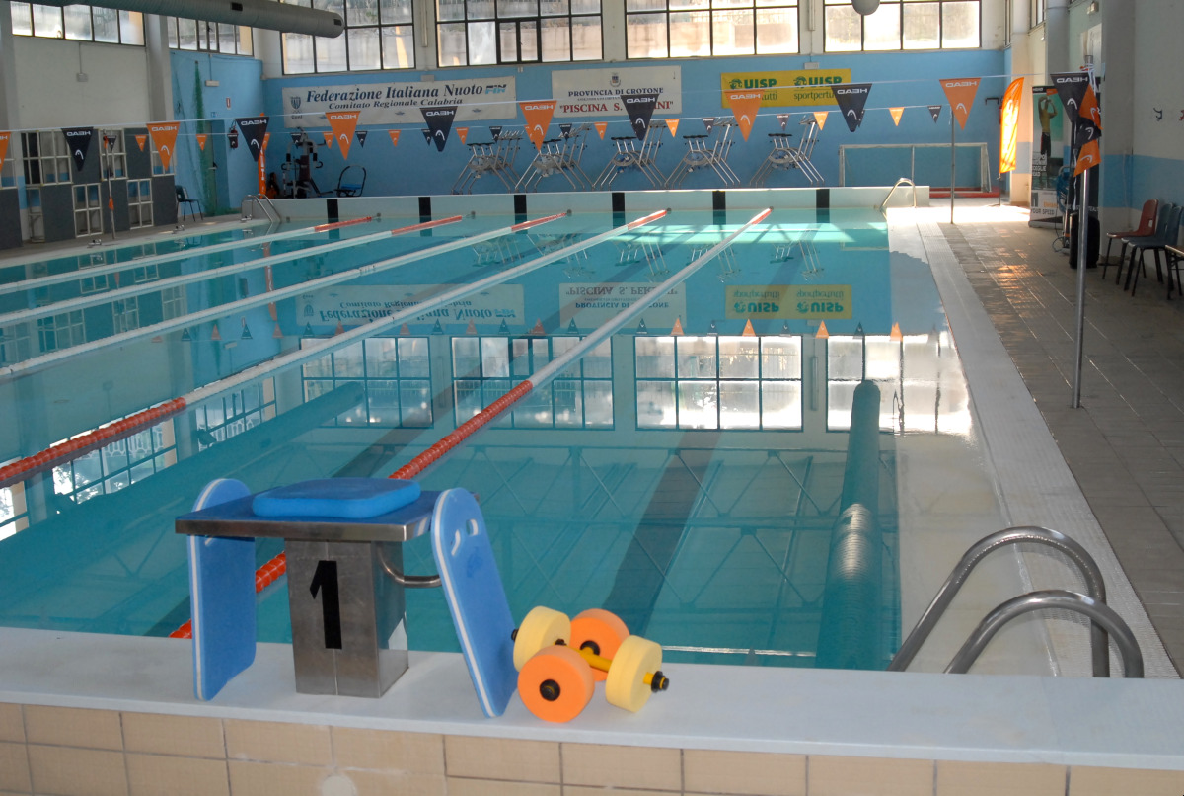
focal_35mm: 42
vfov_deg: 32.0
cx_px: 592
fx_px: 1384
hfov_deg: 46.3
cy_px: 398
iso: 640
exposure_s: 1/250
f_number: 5.6
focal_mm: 28
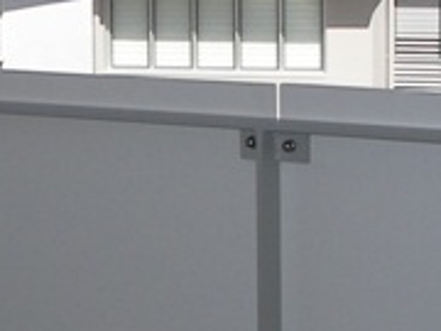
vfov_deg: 9.2
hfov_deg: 12.3
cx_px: 96
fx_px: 2038
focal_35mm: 160
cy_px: 25
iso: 50
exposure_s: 1/640
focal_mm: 6
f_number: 4
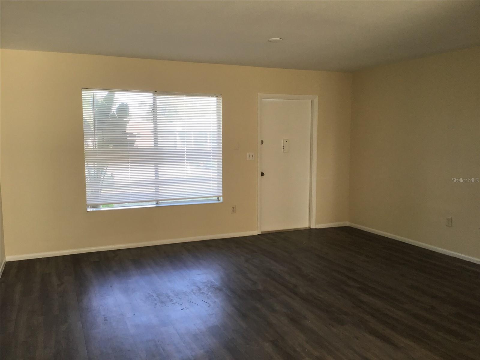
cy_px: 180
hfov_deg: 58.4
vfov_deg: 45.4
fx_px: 430
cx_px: 240
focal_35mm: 31
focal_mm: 3.3
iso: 32
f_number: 2.4
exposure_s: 1/60
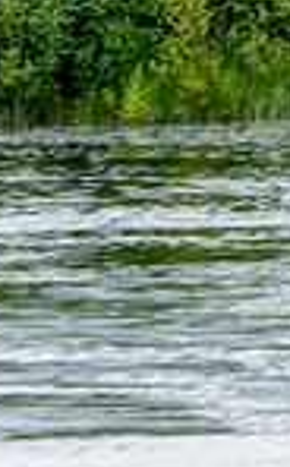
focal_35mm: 1119
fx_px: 14206
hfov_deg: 1.2
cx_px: 482
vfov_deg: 1.9
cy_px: -227
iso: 50
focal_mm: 180
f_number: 22
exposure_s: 1/5
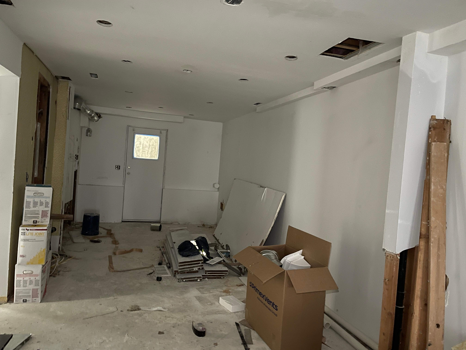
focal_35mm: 26
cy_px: 175
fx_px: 350
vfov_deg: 53.1
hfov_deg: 67.3
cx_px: 233
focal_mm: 5.1
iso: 640
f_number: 1.6
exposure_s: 1/17
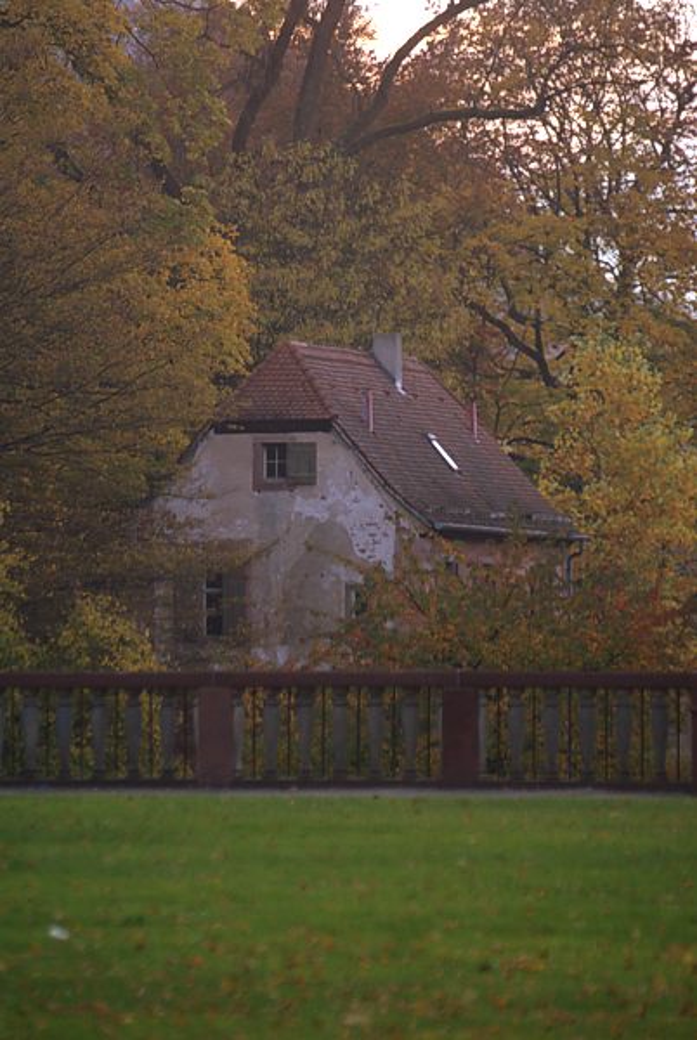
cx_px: 348
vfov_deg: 6.9
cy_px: 520
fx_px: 8682
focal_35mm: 300
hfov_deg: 4.6
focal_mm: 200
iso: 400
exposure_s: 1/25
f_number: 5
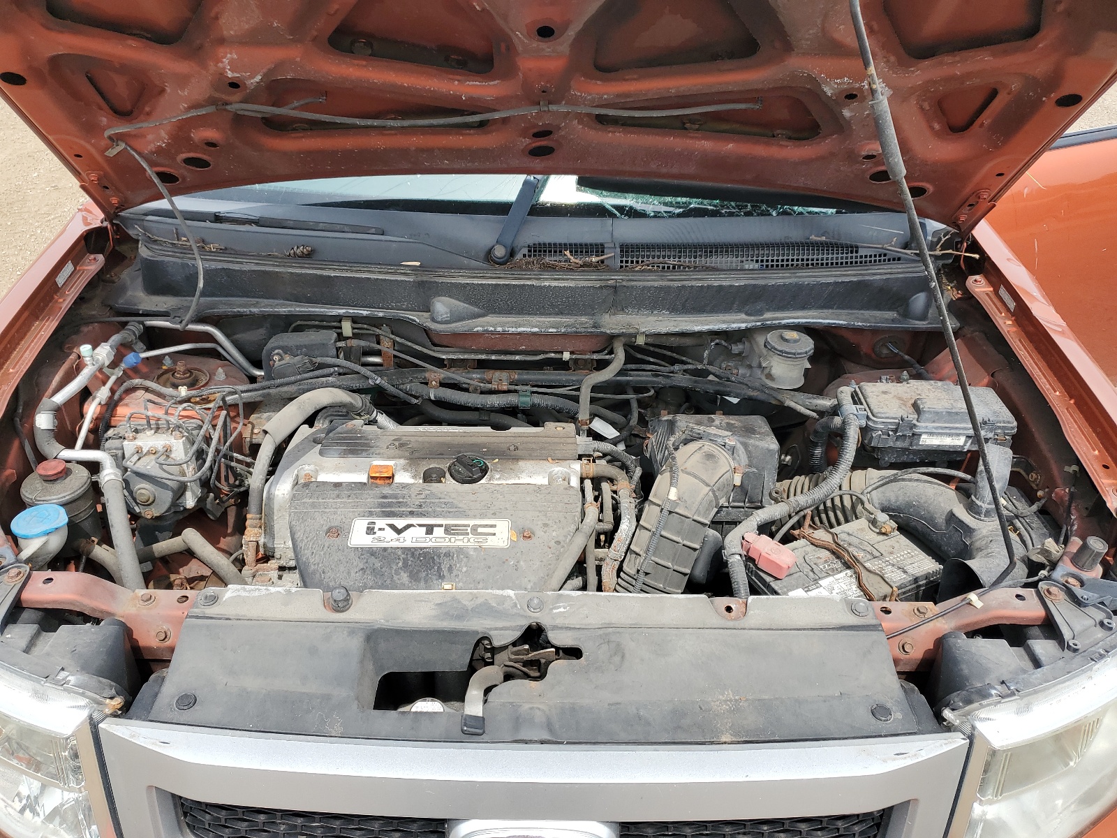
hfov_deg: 67.3
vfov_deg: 53.1
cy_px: 419
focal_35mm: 26
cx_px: 558
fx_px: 839
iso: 50
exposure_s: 1/1429
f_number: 1.5
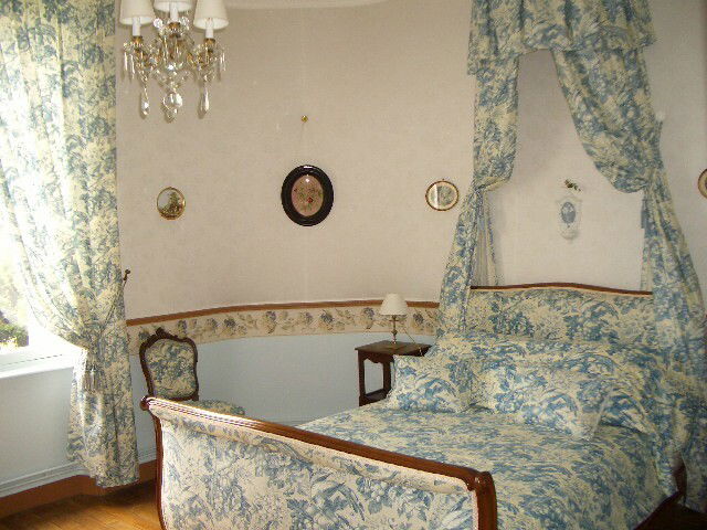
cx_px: 354
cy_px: 265
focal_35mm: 35
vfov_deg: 40.7
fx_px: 715
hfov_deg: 52.6
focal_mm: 5.8
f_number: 2.6
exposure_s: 1/60
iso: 100
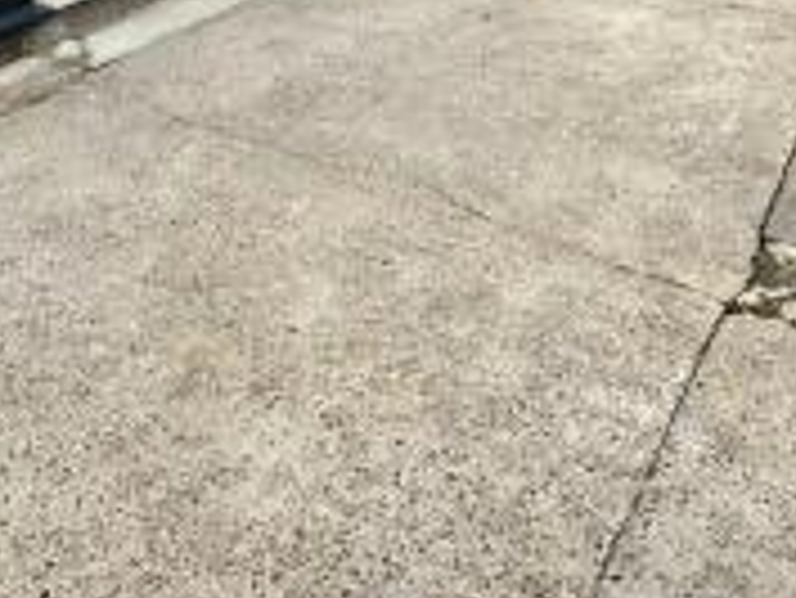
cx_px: 398
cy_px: -88
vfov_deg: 28.2
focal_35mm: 46
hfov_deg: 41.2
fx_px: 1058
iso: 40
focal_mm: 2.22
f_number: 2.2
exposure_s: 1/633
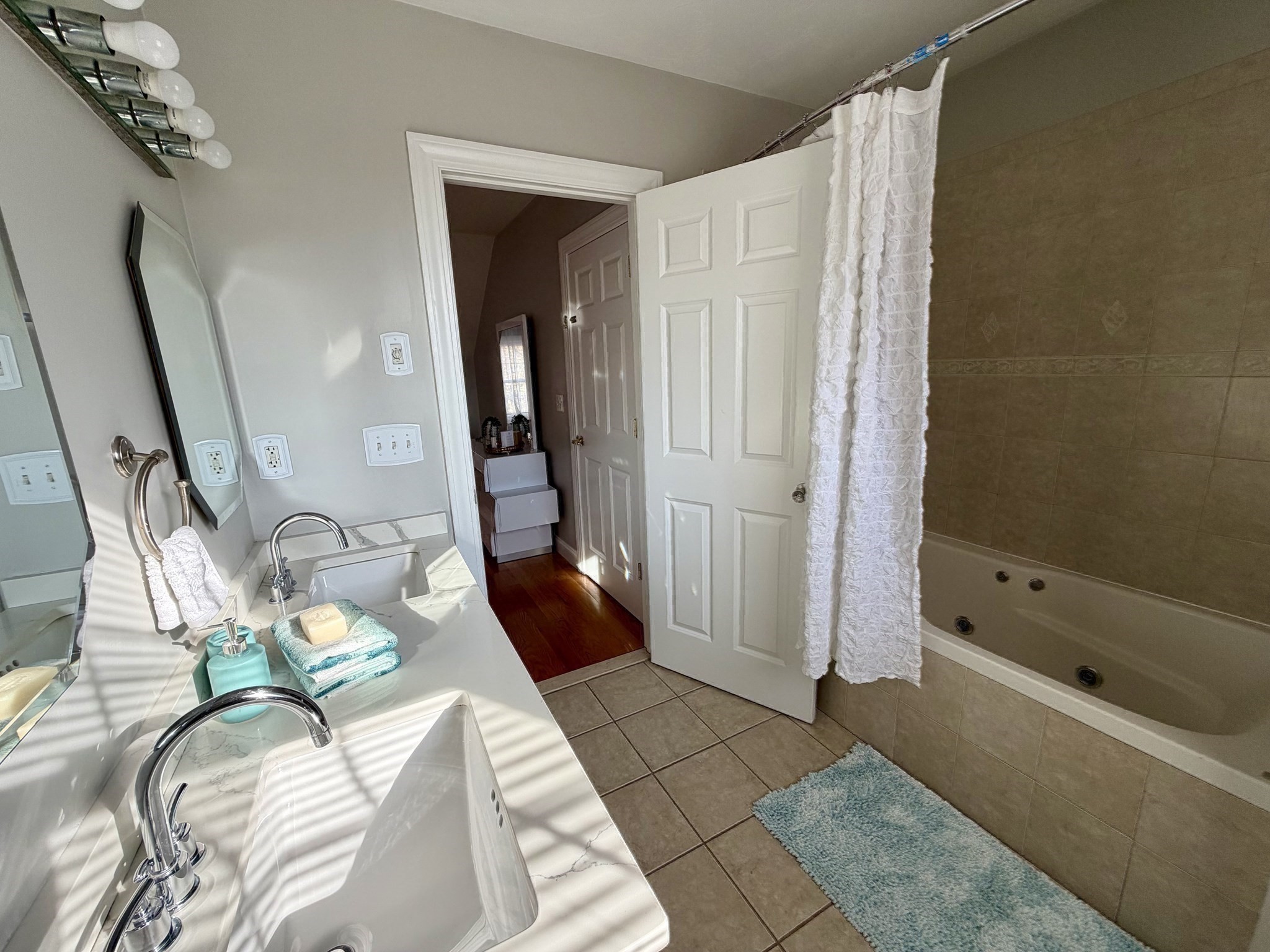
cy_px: 476
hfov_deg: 102.1
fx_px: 514
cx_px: 635
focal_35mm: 14
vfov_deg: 85.7
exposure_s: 1/121
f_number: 2.2
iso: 50
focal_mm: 2.22
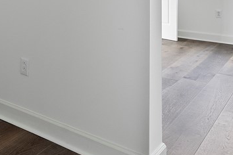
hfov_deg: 37.3
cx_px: 17
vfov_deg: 24.9
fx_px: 317
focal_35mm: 49
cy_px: -31
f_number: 8
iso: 800
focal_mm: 16
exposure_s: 1/2
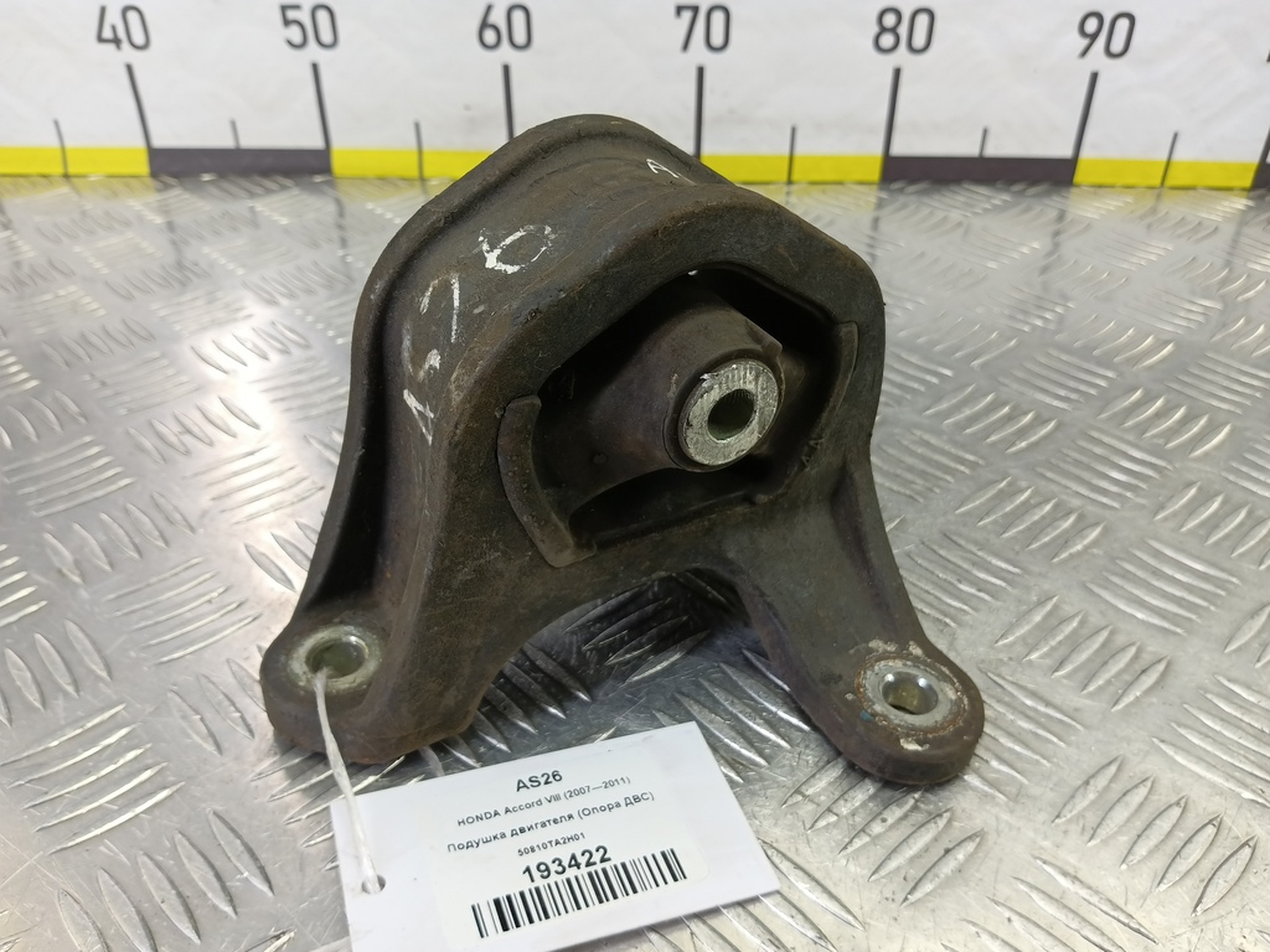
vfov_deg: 58.9
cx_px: 635
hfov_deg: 73.9
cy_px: 476
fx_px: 844
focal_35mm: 23
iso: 172
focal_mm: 4.11
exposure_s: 1/50
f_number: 1.6
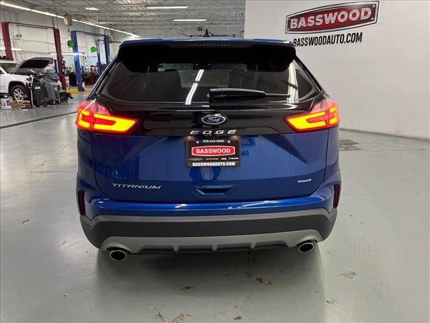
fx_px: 323
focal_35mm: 26
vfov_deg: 53.1
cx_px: 215
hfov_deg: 67.3
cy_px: 162
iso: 160
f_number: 1.5
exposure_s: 1/60
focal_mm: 5.7
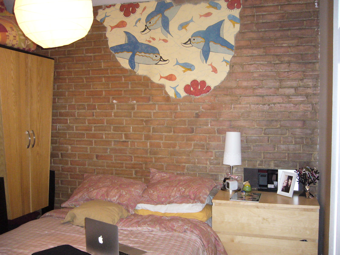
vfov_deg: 40.7
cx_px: 170
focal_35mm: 35
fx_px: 344
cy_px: 128
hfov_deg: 52.6
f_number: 2.8
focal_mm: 5.8
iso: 320
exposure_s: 1/30
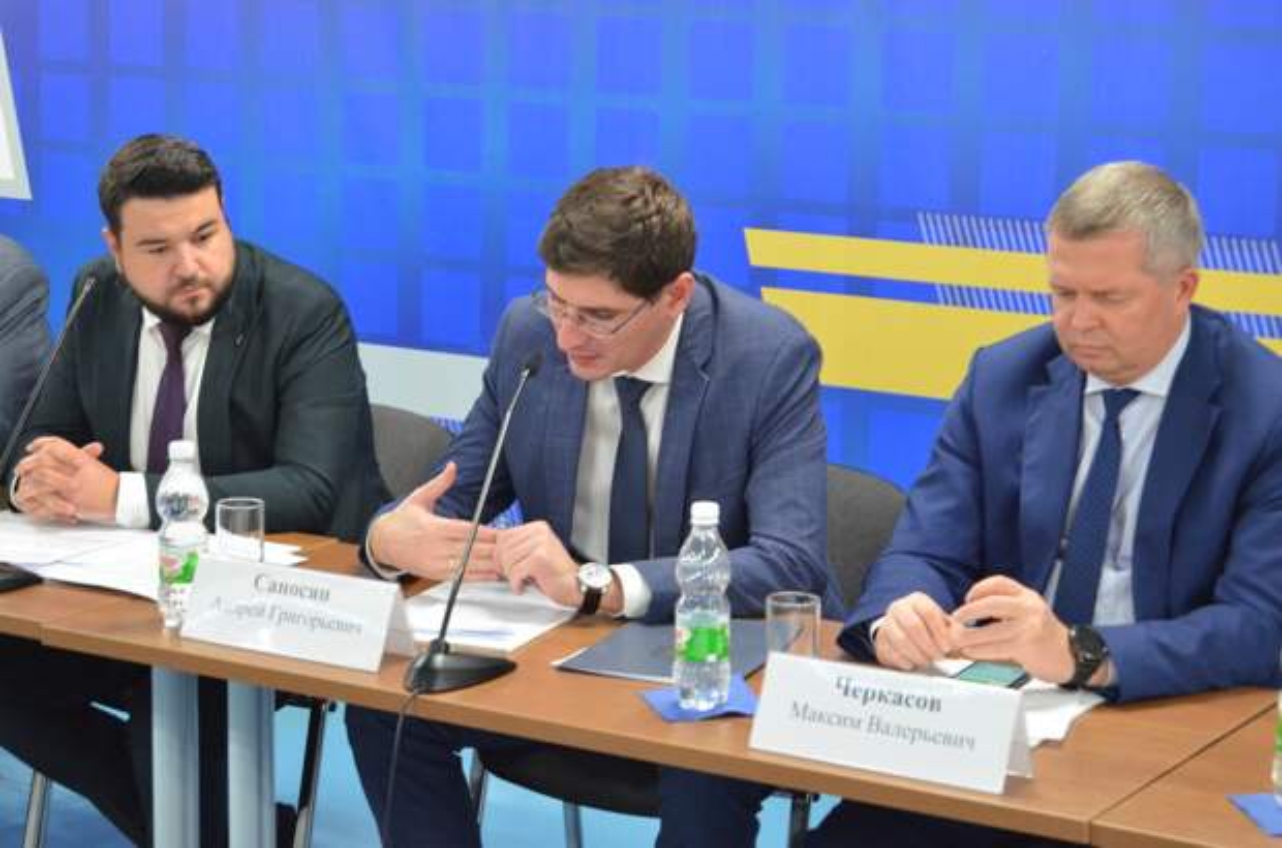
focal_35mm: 82
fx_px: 2930
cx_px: 641
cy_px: 424
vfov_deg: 16.5
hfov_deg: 24.7
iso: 1600
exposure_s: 1/20
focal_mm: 55
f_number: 5.6
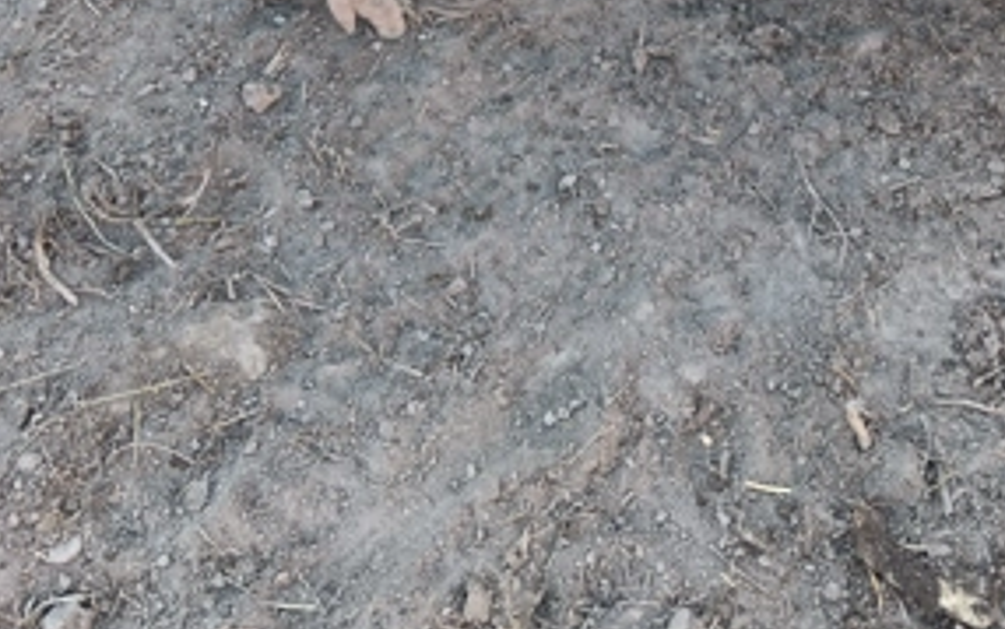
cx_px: 520
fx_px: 1096
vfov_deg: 29.5
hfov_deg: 49.3
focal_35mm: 40
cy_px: -28
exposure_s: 1/100
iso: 223
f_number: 1.9
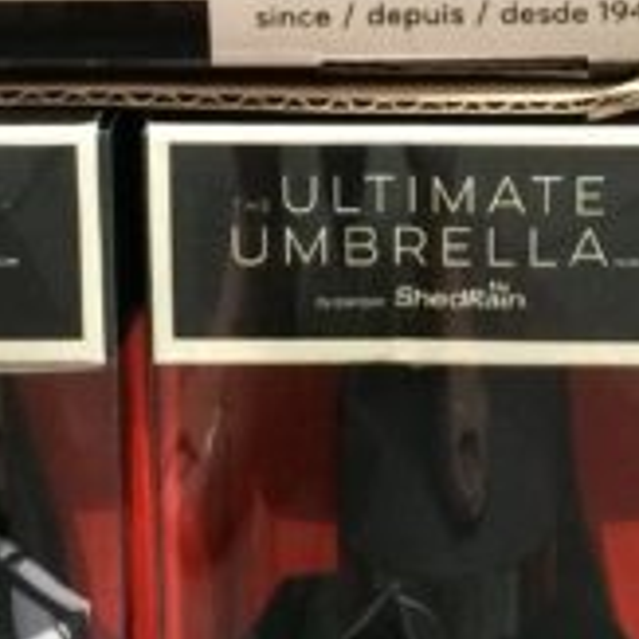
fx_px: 2527
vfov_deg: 13.6
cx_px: 494
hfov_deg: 14.3
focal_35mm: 121
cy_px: -294
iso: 320
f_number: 2.2
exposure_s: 1/30
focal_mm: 4.15
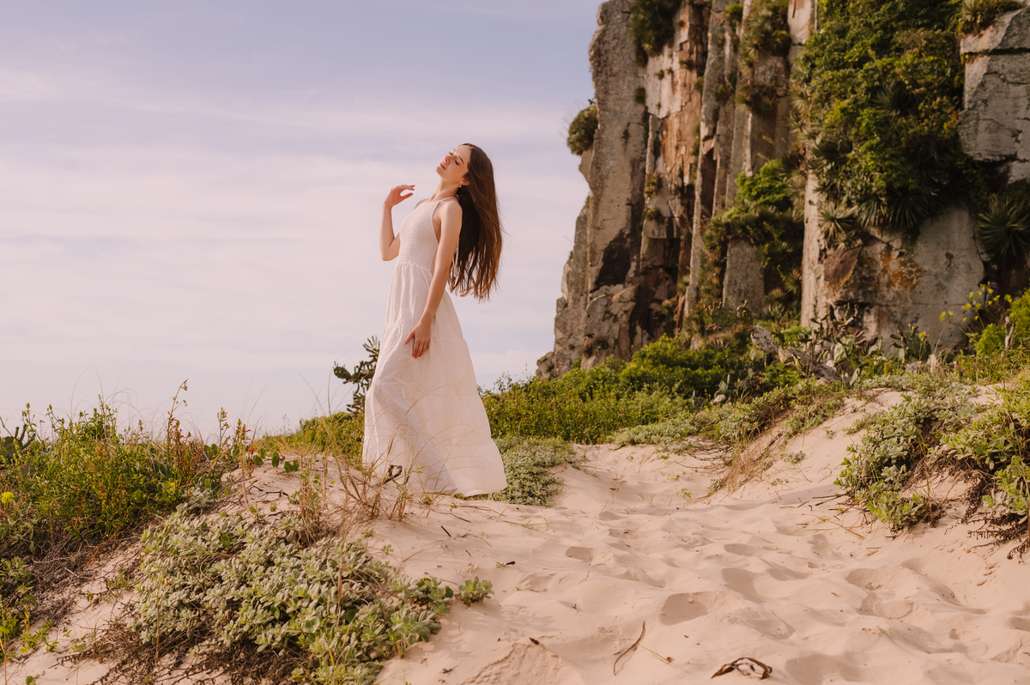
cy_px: 342
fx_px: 1429
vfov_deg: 26.9
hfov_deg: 39.6
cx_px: 515
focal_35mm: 50
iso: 320
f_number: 5
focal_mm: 50
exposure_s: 1/1600
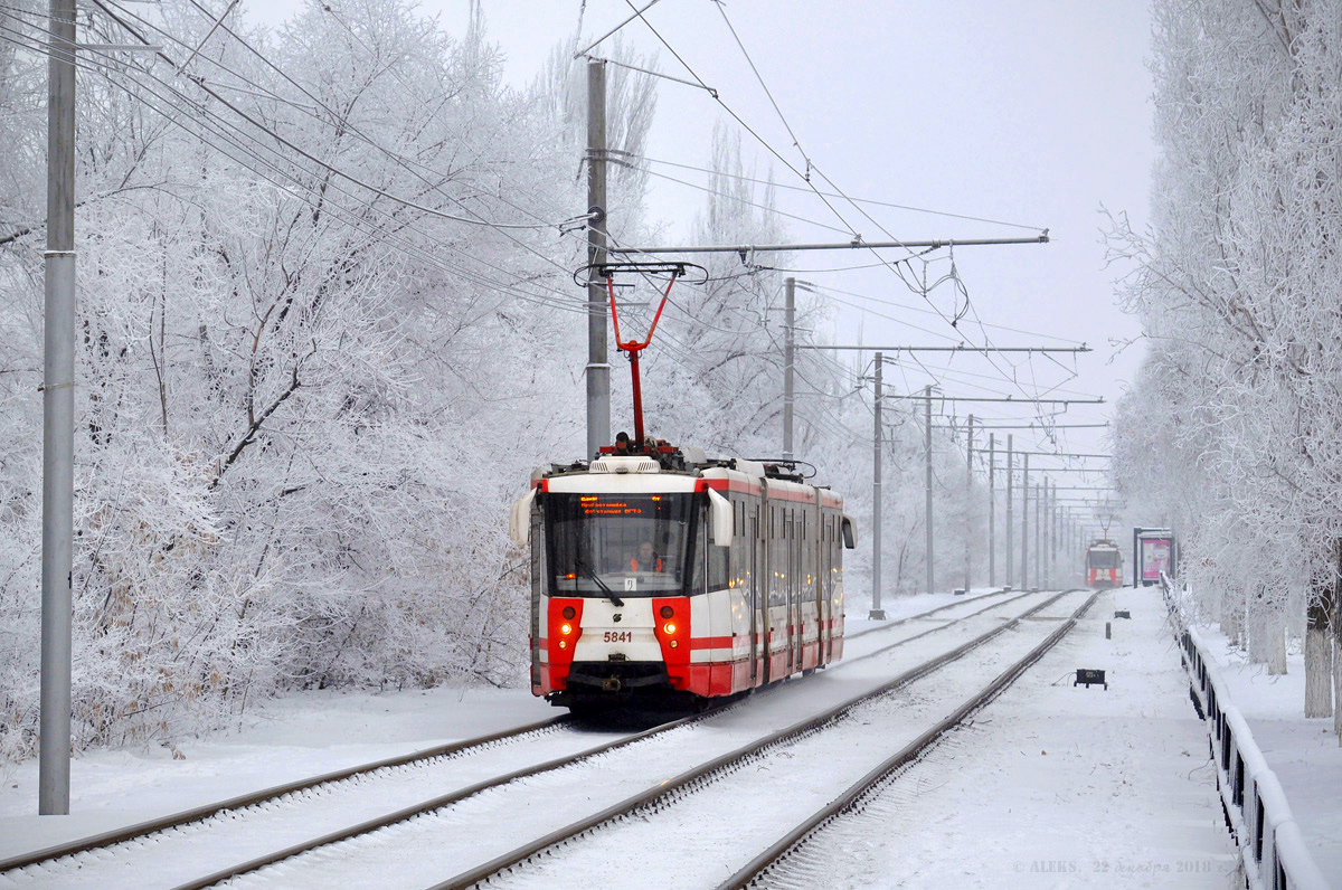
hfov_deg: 16.1
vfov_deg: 10.7
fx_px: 4745
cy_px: 445
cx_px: 671
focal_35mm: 128
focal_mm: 85
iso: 320
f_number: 5.6
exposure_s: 1/250
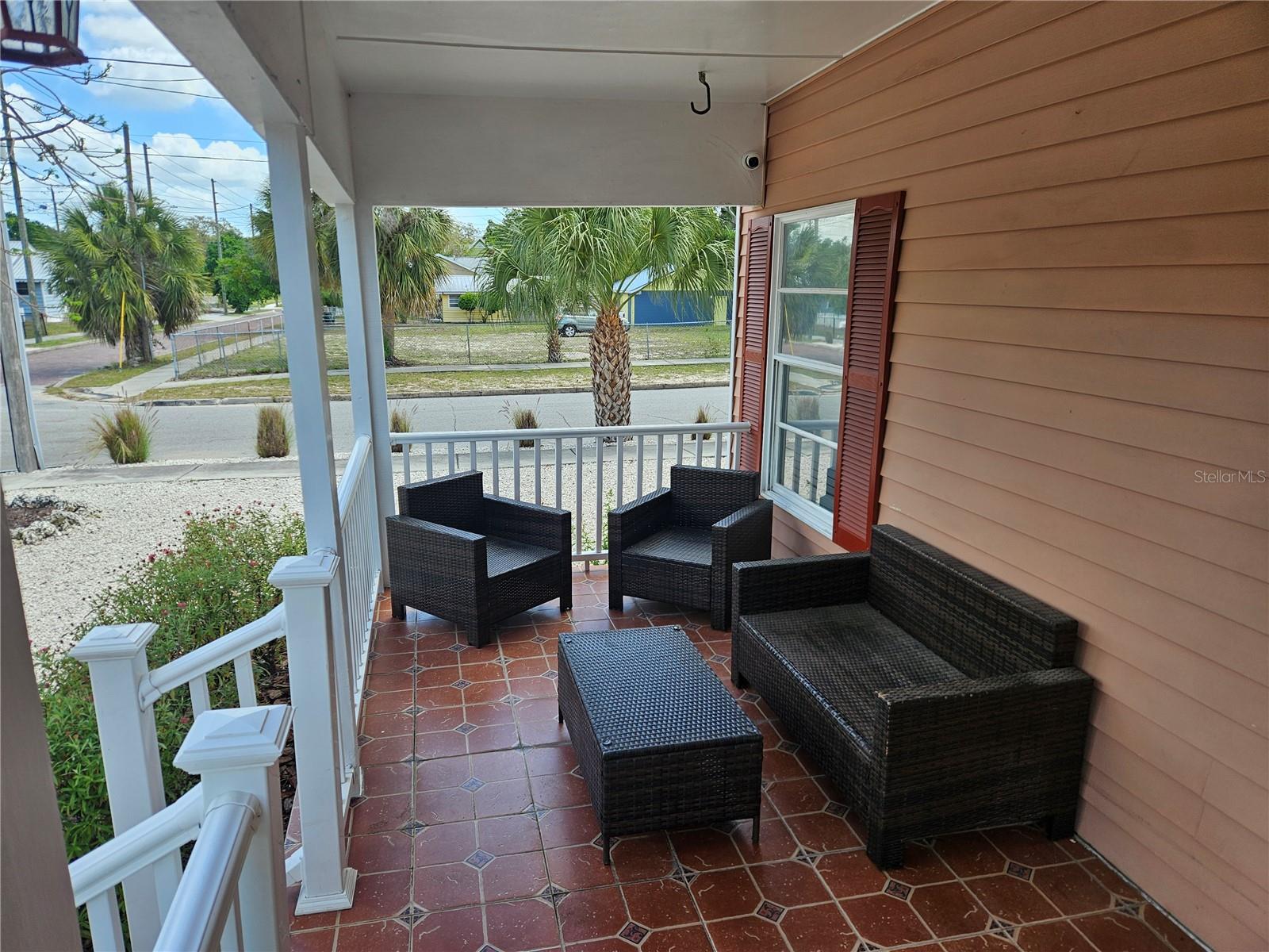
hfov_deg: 73.9
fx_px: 843
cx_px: 634
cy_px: 476
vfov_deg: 58.9
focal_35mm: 23
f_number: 1.8
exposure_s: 1/519
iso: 25
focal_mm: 5.4
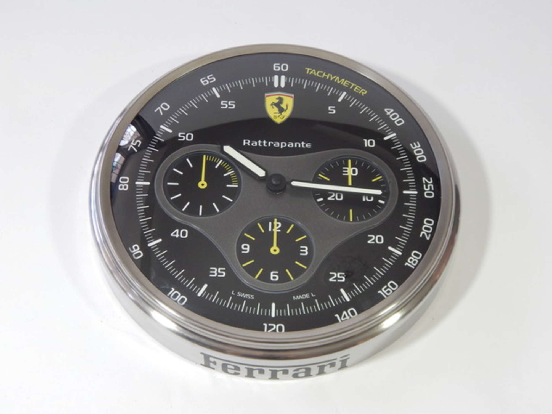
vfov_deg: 24.0
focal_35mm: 61
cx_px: 276
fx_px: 973
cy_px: 207
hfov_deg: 31.7
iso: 250
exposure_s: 1/30
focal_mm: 10.9
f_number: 4
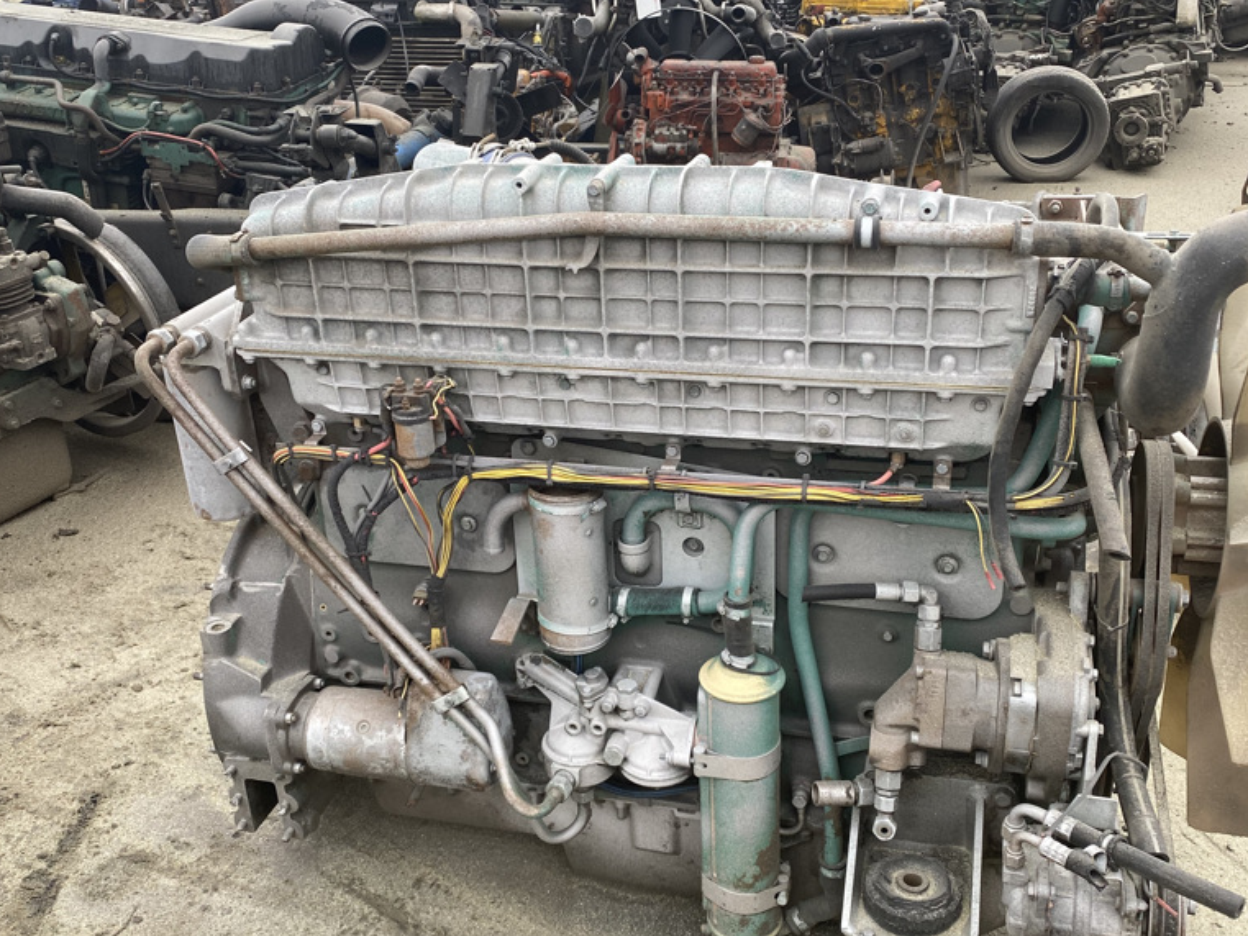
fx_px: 1262
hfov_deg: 52.6
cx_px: 622
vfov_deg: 40.7
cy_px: 472
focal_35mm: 35
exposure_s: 1/121
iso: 40
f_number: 1.8
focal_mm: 4.25
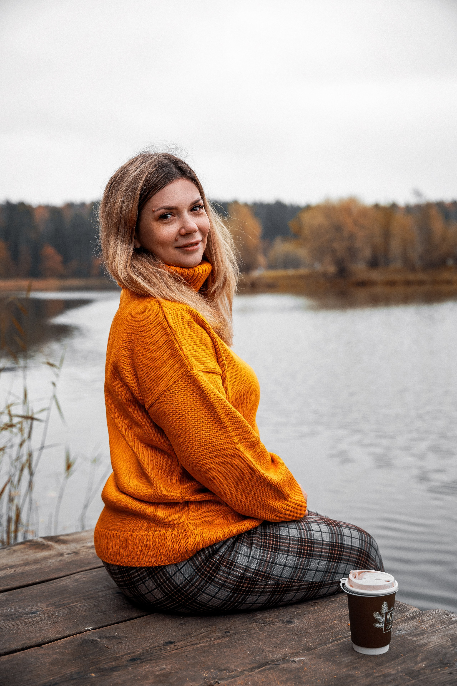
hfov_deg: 27.7
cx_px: 228
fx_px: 927
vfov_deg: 40.6
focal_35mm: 49
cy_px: 343
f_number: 3.5
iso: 320
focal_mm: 48.7
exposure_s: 1/160
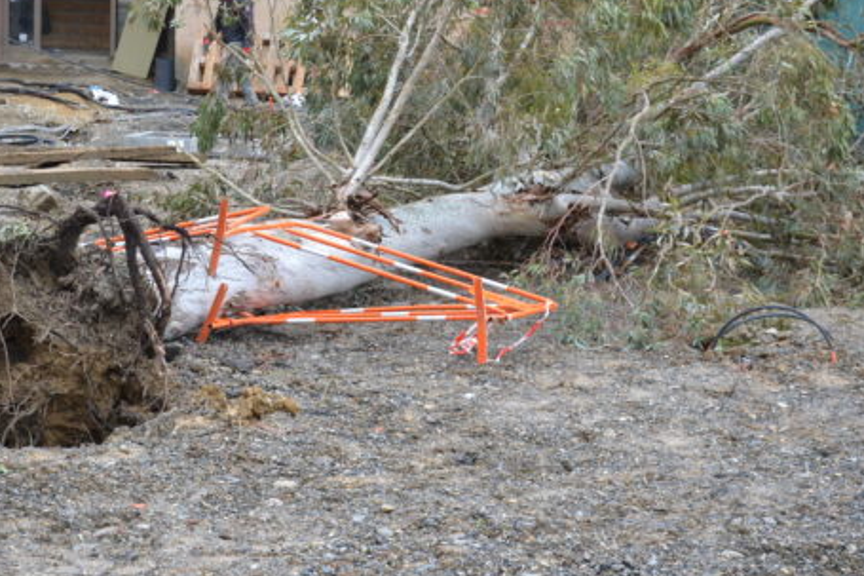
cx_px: 410
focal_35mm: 81
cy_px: 171
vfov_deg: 16.8
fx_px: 1938
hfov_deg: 25.1
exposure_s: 1/125
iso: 320
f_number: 5.6
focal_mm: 35
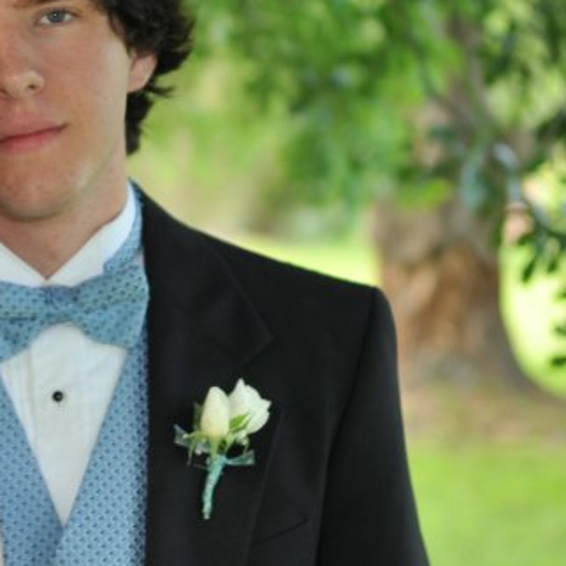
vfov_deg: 11.5
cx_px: -70
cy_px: 235
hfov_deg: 11.3
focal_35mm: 152
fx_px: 2812
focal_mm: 48
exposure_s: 1/80
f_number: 2.8
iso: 200
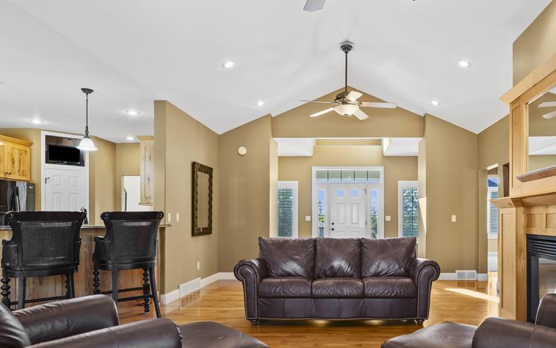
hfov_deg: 69.4
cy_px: 220
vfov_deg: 47.1
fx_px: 394
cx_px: 344
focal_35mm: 26
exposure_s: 1/1.25
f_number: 9
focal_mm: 16
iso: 400
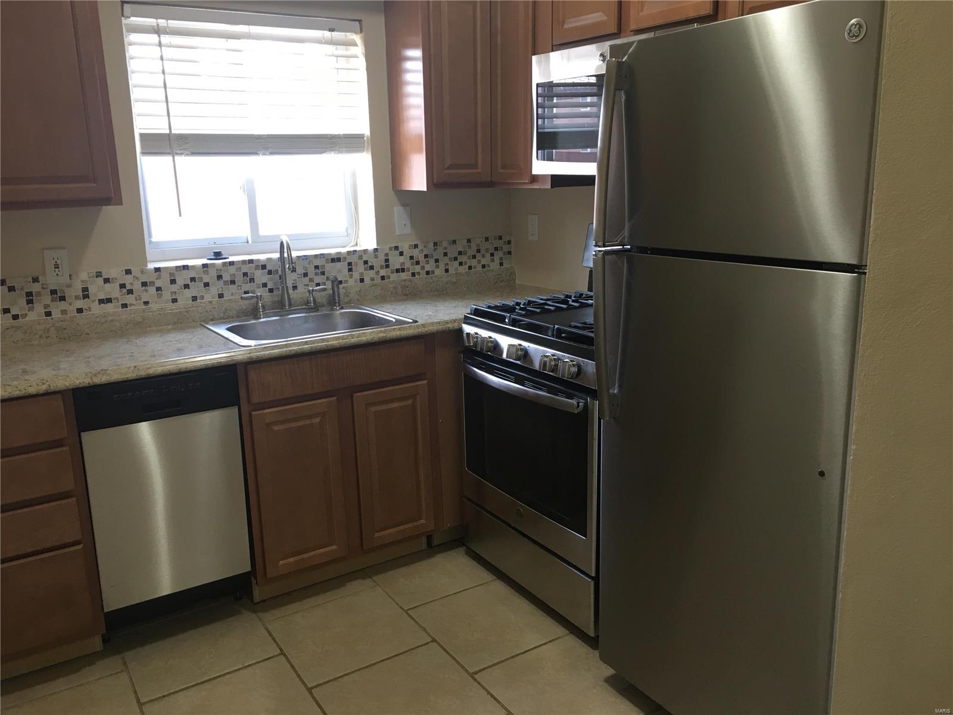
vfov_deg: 48.2
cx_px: 476
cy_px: 358
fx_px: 798
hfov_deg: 61.7
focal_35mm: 29
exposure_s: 1/17
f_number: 2.2
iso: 40
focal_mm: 4.15
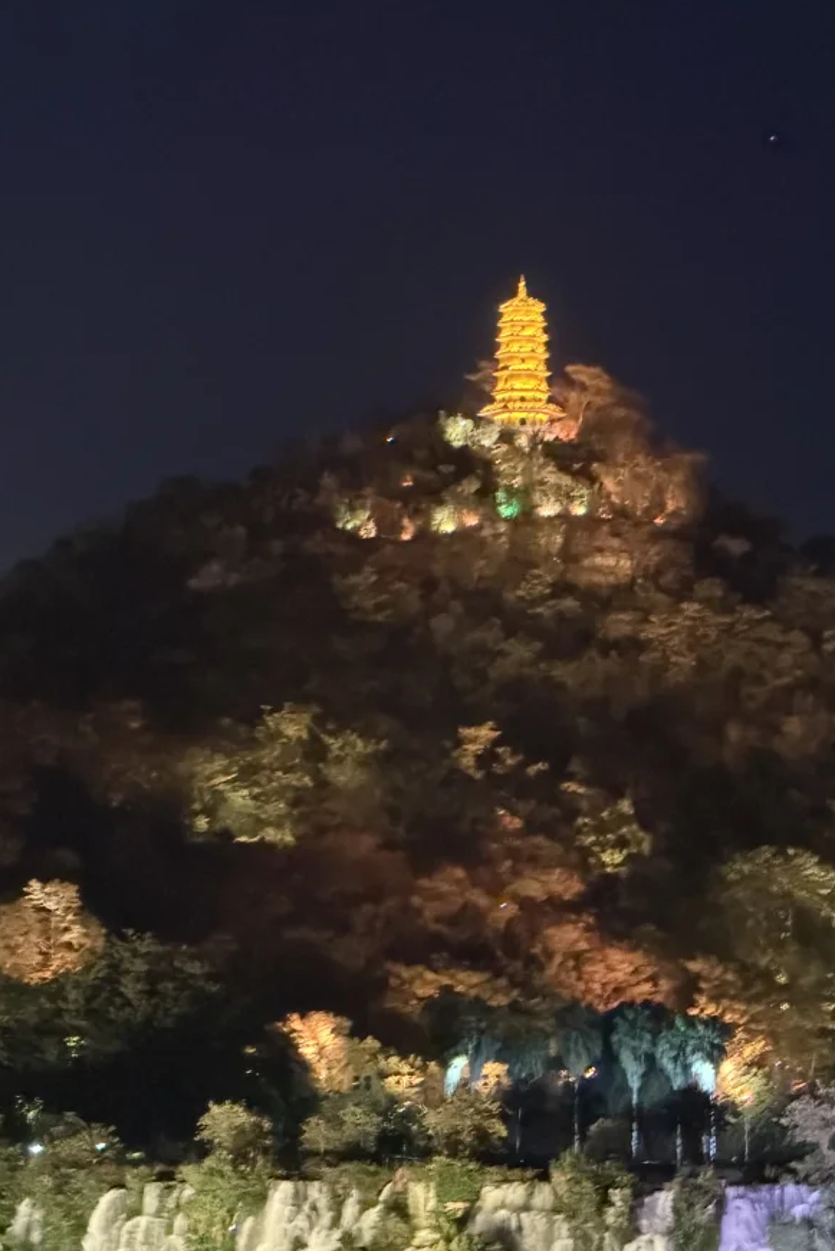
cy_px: 671
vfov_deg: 11.9
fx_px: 5981
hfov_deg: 8.0
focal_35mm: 172
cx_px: 129
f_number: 2.8
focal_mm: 16.89
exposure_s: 1/15
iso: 4000
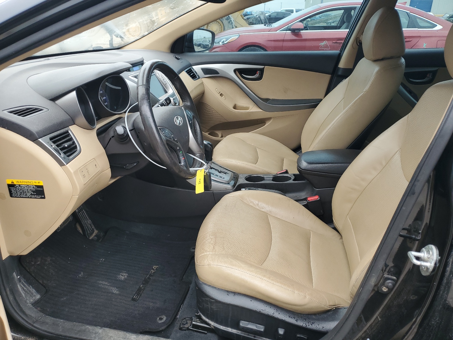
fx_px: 340
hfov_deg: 67.3
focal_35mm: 26
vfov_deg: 53.1
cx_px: 226
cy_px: 170
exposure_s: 1/120
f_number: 1.5
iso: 50
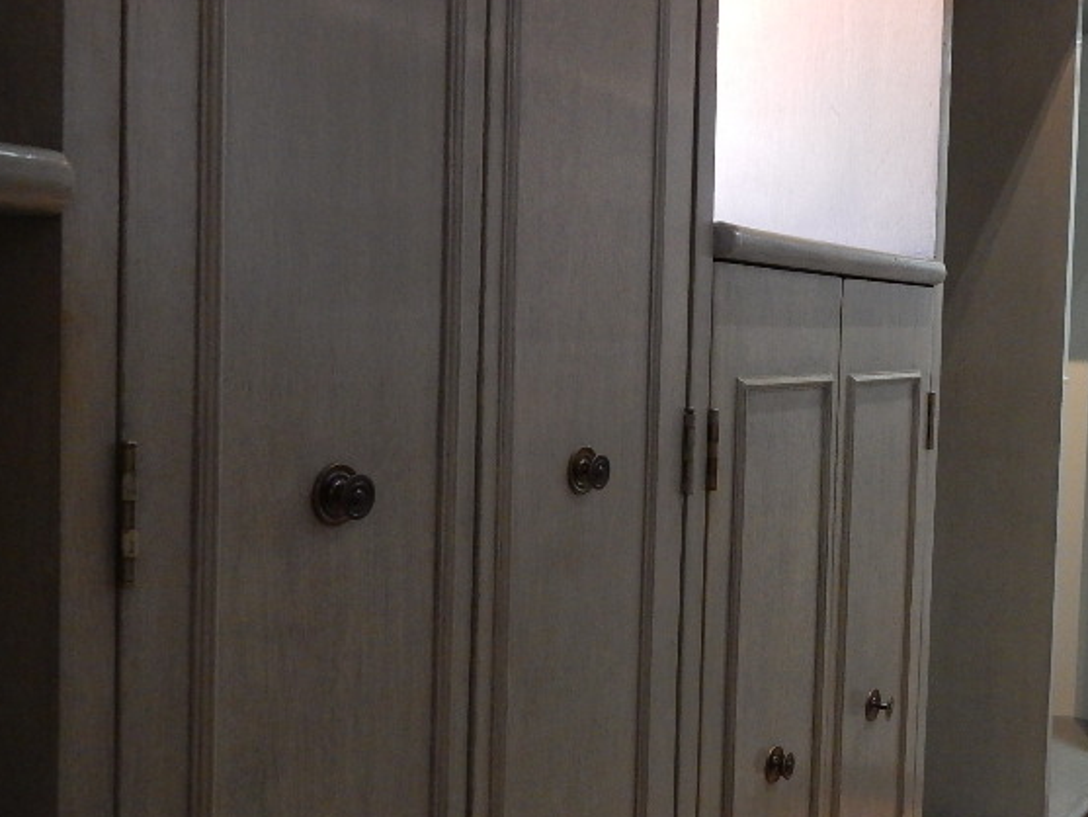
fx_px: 1383
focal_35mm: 44
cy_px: 391
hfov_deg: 41.4
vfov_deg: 32.9
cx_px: 840
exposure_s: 1/25
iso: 400
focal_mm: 4
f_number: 3
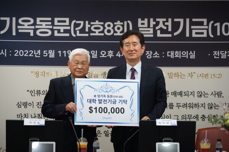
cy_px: 76
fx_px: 1056
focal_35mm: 166
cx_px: 114
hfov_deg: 12.4
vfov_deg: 8.3
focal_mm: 166
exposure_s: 1/200
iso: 6400
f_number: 6.3
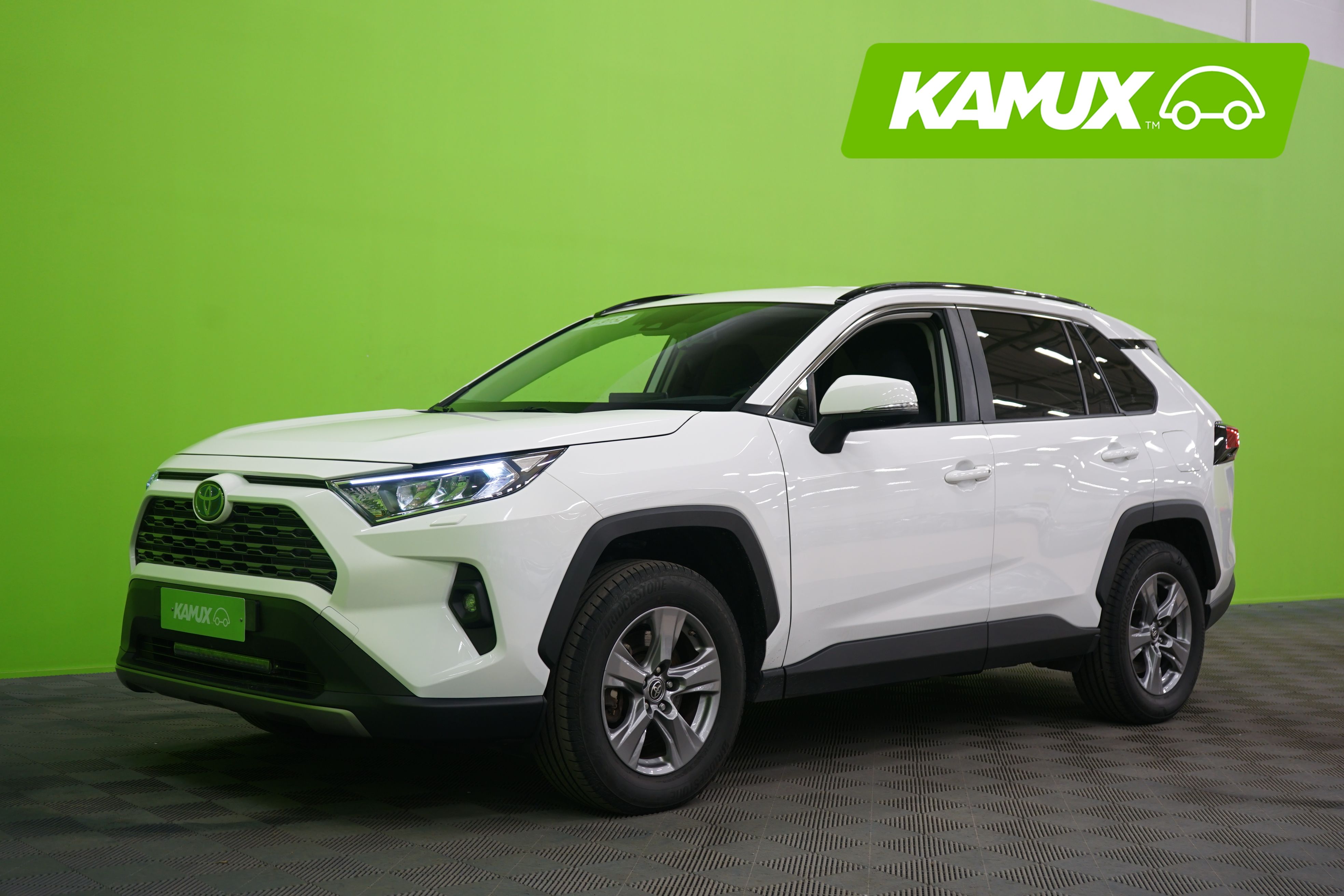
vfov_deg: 29.2
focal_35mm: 46
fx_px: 1717
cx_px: 672
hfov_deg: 42.7
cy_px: 448
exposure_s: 1/13
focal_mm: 46
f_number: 4.5
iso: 400
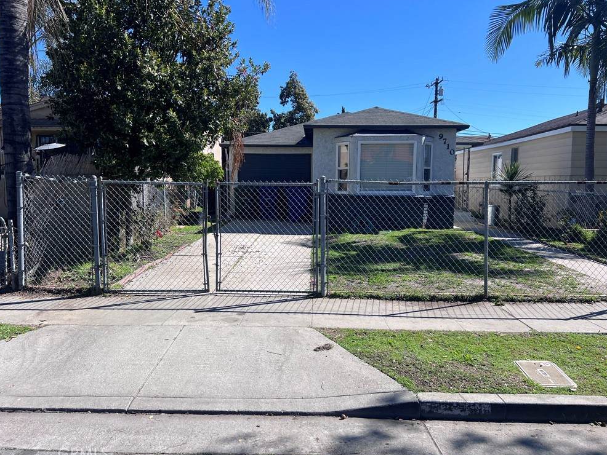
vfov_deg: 51.4
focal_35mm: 27
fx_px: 474
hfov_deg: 65.3
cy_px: 226
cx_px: 300
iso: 50
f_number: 1.5
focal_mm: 5.7
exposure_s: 1/3257
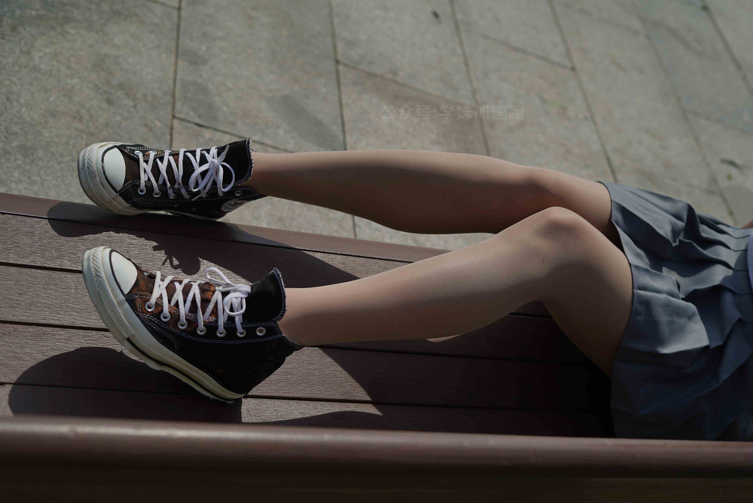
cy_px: 252
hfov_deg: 39.6
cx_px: 376
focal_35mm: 50
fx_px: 1046
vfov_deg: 27.0
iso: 50
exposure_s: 1/2000
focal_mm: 50
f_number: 4
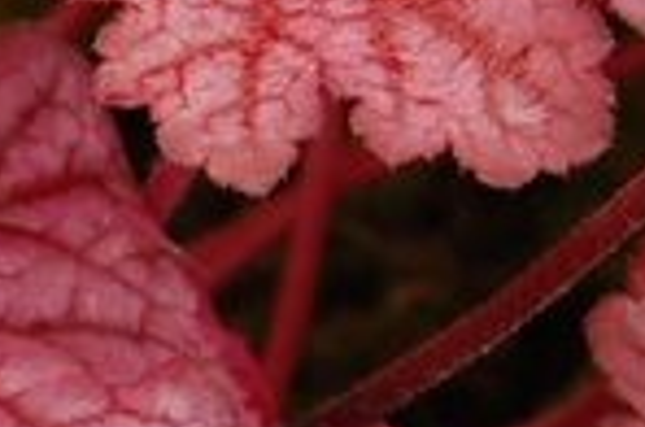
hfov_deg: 5.6
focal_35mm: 364
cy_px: 444
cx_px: -488
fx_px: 6516
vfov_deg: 3.7
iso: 400
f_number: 5.6
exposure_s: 1/50
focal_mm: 35
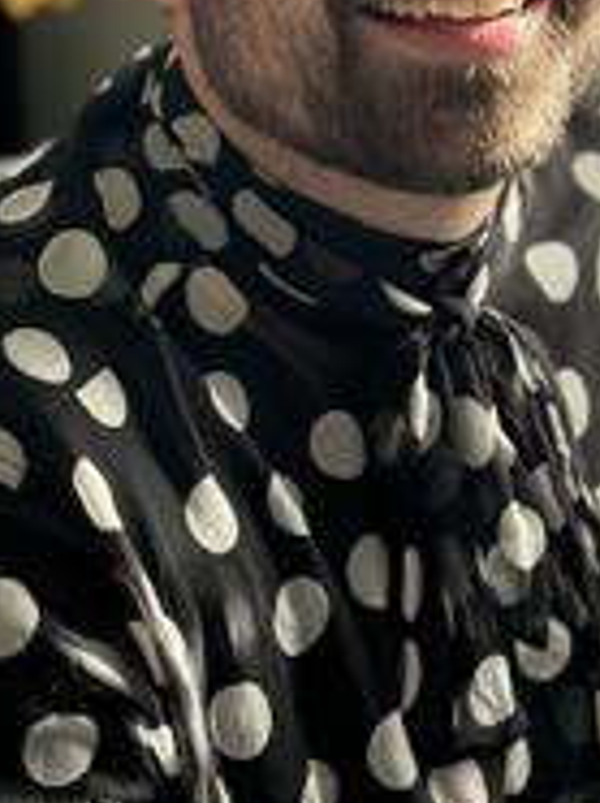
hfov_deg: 13.2
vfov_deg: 17.5
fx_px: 2594
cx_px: 388
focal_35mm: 112
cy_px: 173
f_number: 1.6
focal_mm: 5.96
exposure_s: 1/74
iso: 50
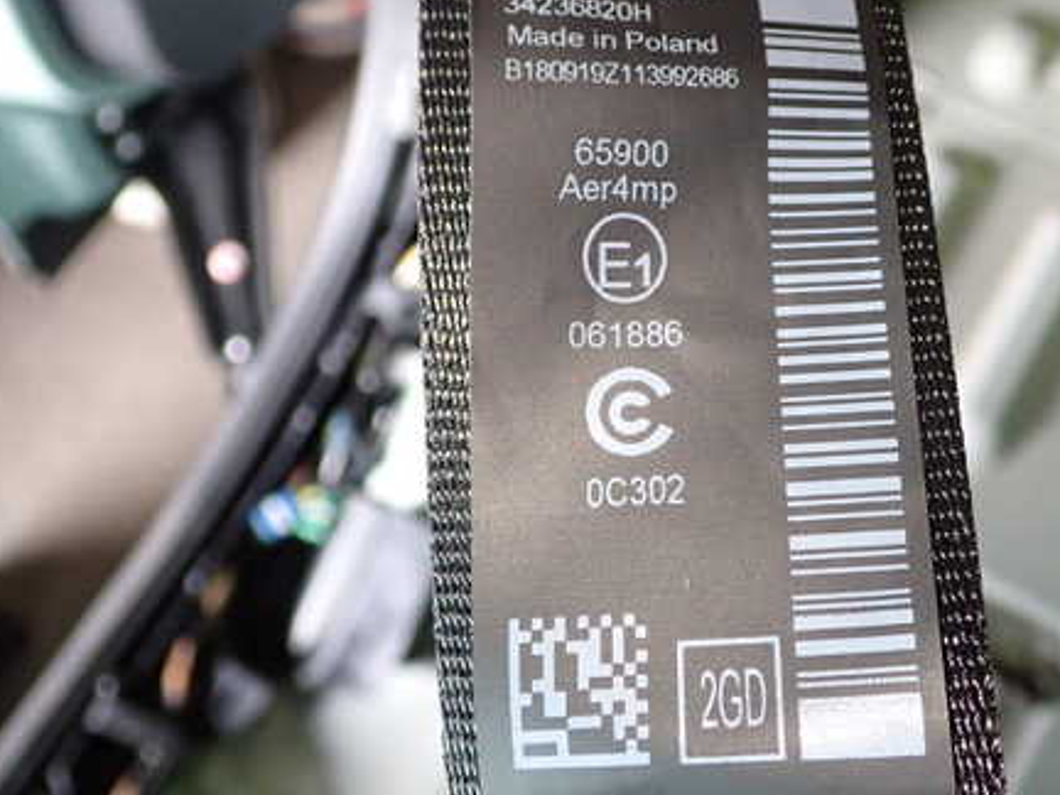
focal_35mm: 50
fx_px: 1531
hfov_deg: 38.0
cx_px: 640
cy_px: 307
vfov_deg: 29.0
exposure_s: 1/40
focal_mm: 6.37
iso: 320
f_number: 2.5
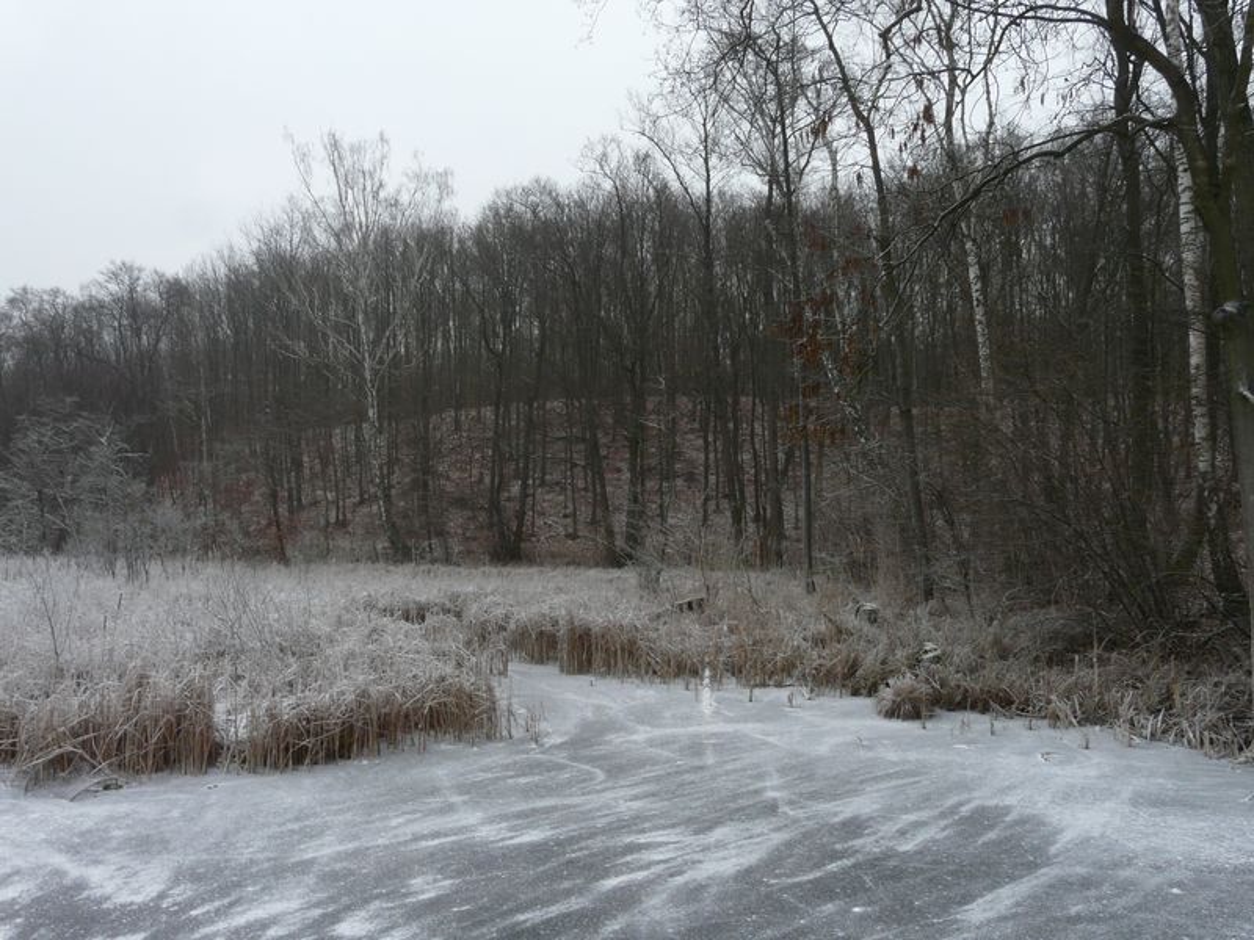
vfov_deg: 49.7
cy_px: 470
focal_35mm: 28
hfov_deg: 63.4
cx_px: 627
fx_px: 1014
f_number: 6.3
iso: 100
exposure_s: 1/20
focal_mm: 4.6
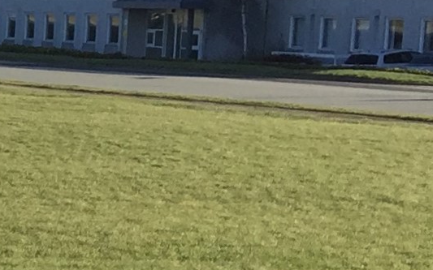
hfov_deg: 9.7
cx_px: -705
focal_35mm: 184
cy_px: 383
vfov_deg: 7.0
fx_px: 2171
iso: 32
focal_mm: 4.15
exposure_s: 1/1199
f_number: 2.2
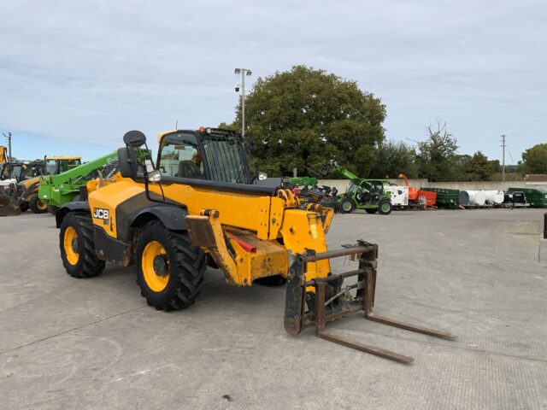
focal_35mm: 29
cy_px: 205
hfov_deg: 61.7
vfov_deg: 48.2
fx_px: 458
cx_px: 274
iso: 16
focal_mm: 3
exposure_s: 1/1675
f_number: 1.8
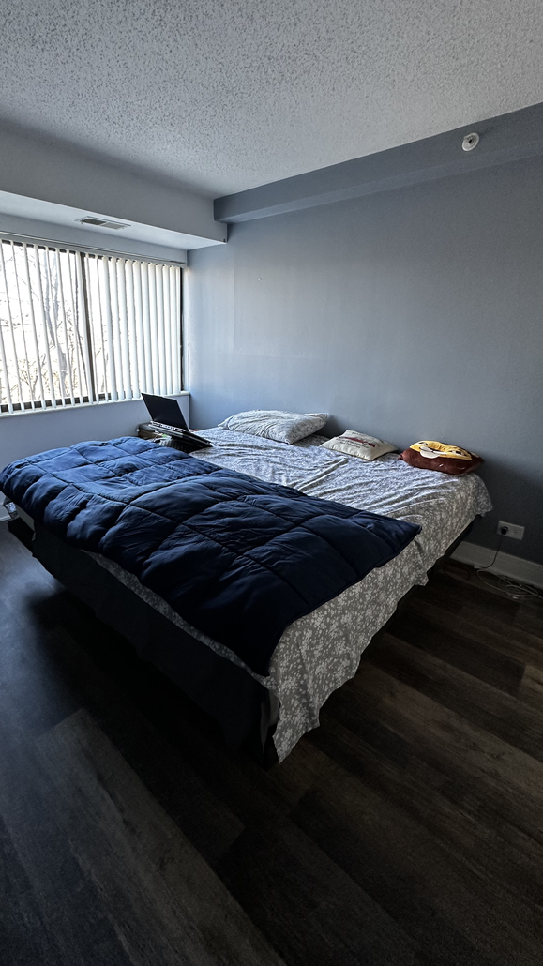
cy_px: 461
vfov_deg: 99.3
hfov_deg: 66.4
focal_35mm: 16
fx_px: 410
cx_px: 219
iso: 250
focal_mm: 2.22
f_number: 2.2
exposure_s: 1/60
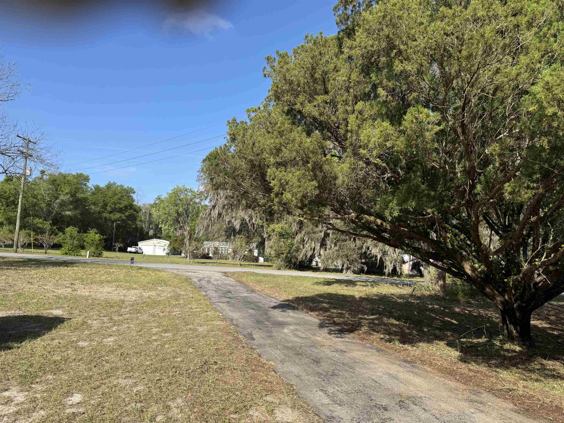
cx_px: 282
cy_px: 212
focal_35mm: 24
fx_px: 391
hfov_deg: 71.6
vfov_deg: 56.8
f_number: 1.78
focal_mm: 6.76
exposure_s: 1/2959
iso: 80
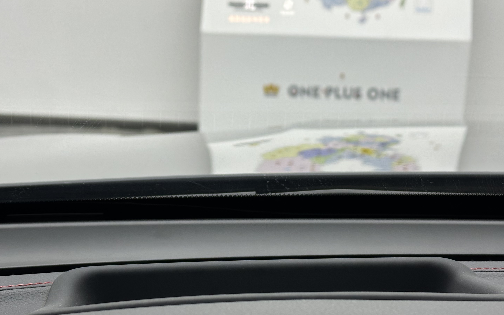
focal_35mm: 71
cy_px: 208
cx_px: 231
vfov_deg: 18.3
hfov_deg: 29.0
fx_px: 975
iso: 40
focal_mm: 6.86
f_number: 1.78
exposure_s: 1/107
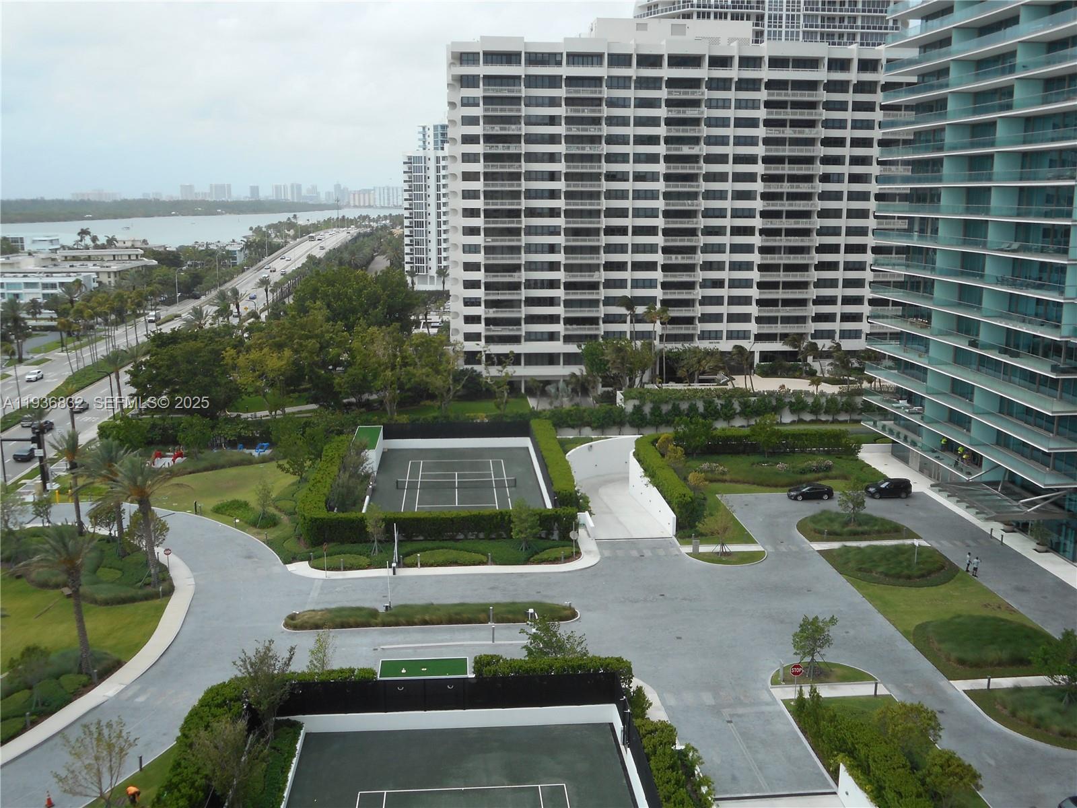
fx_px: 1058
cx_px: 538
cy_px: 404
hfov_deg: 54.0
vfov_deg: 41.8
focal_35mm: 34
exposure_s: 1/400
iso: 80
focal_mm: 6
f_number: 4.2
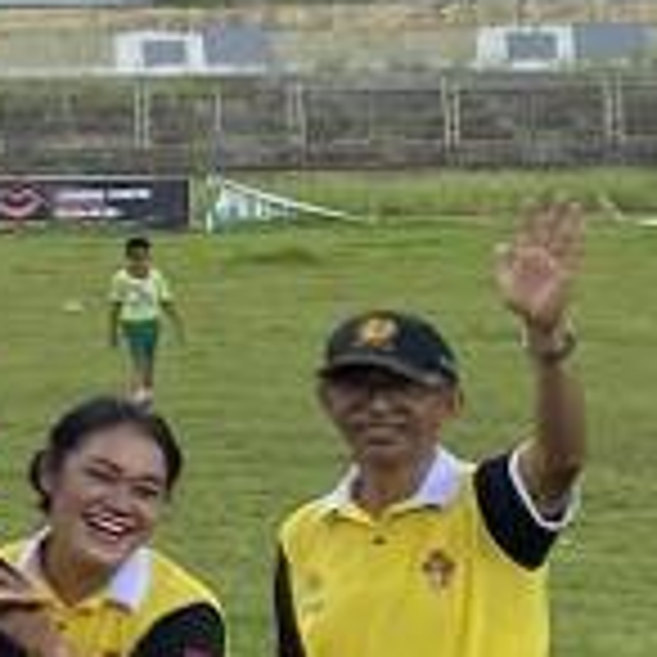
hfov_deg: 7.1
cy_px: -191
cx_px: -1764
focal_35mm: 198
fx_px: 4252
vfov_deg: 8.7
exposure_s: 1/973
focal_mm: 4.25
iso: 32
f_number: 1.8
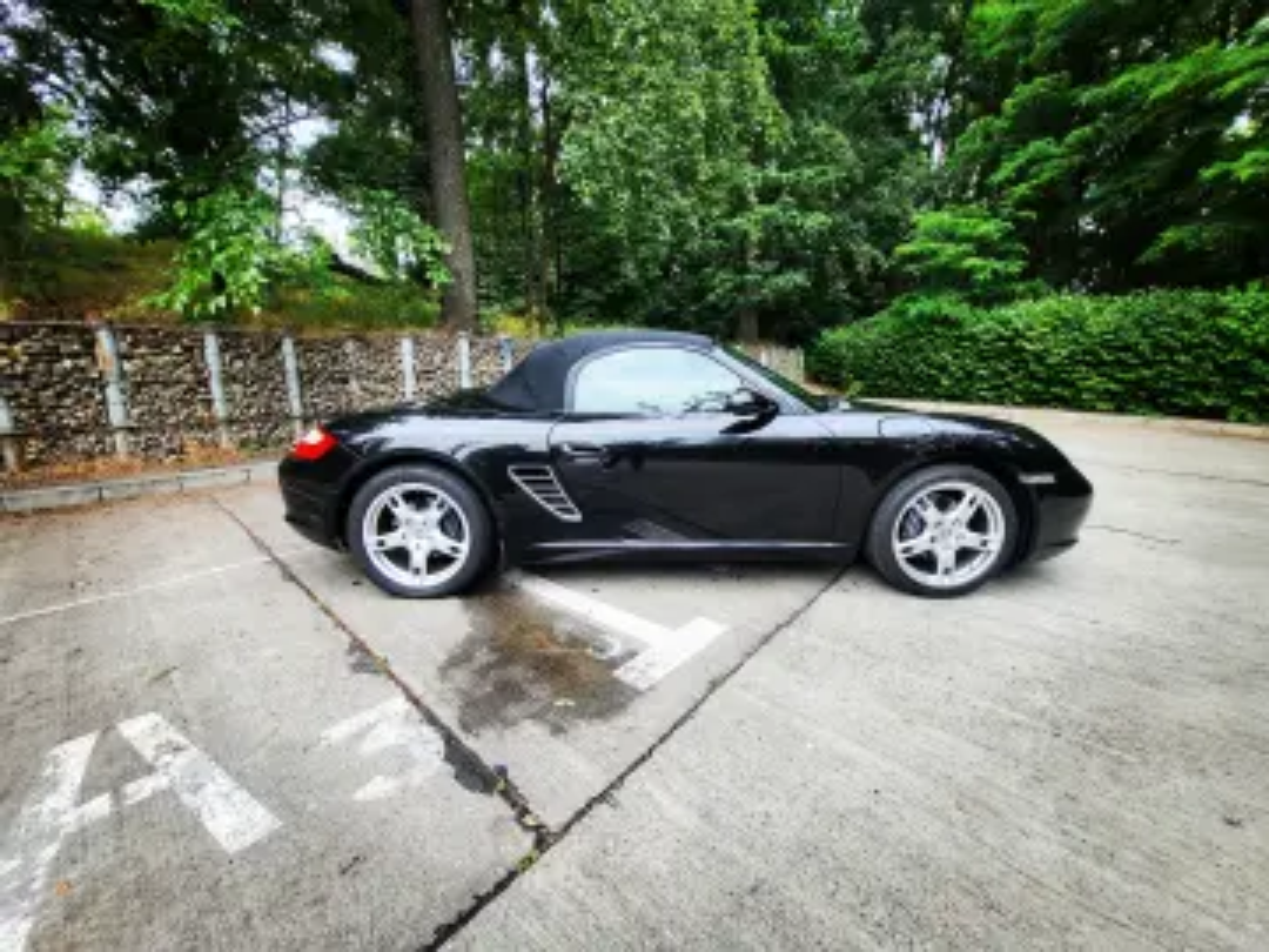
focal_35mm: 13
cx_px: 634
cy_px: 476
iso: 32
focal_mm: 1.74
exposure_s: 1/278
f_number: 2.2
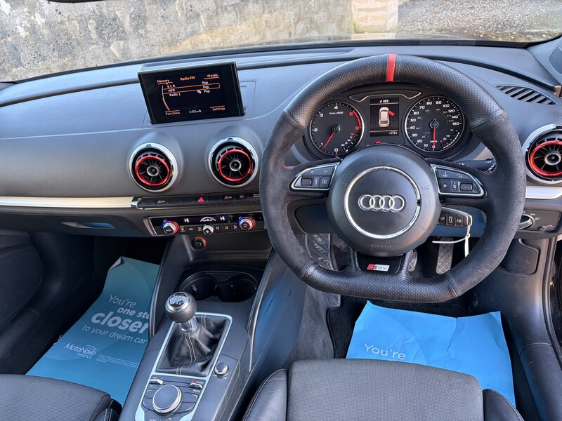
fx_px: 422
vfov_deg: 53.1
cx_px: 281
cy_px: 210
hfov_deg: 67.3
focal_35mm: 26
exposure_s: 1/75
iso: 125
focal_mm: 5.96
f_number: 1.6
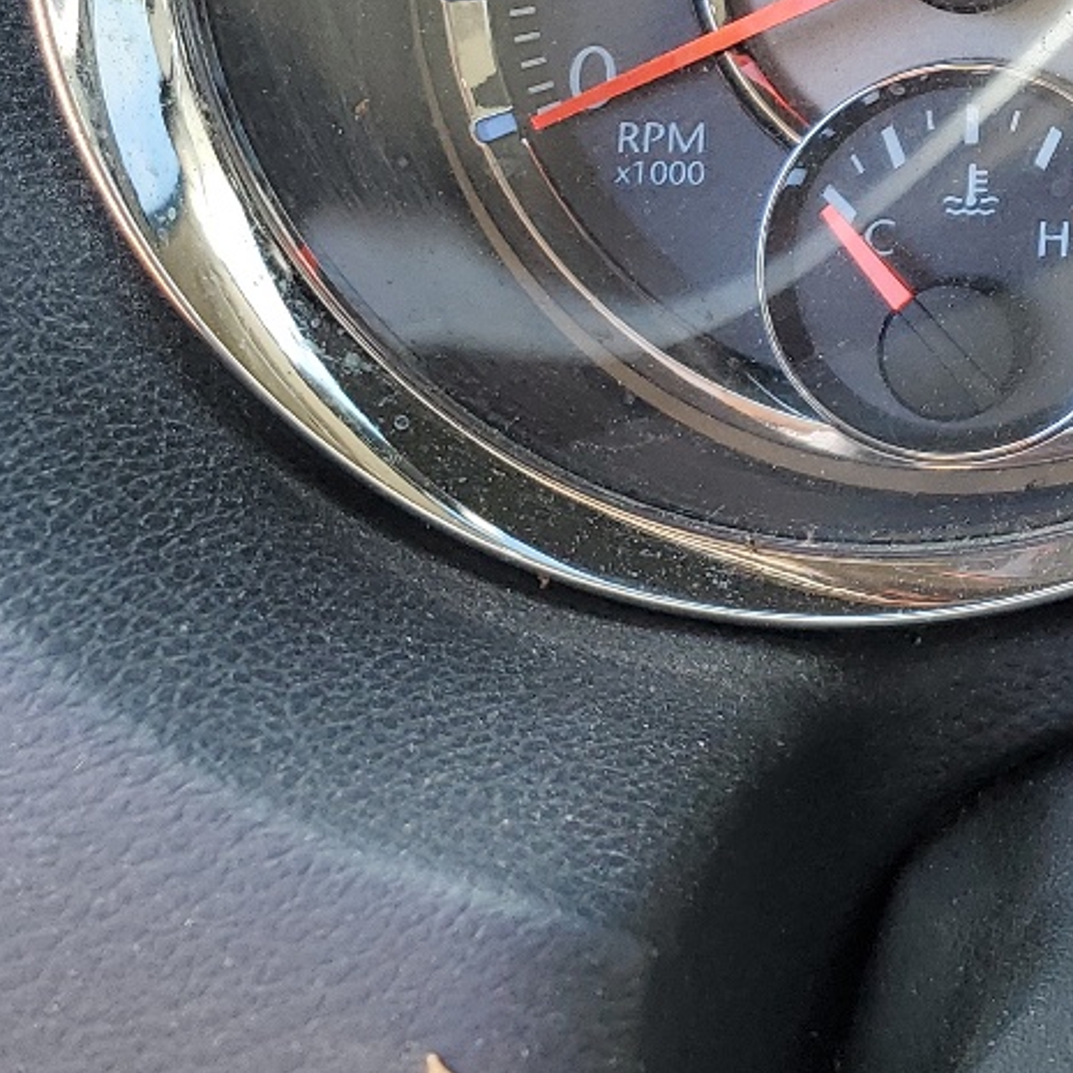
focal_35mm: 79
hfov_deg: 19.0
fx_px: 2770
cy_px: -194
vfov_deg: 20.6
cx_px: 1659
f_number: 1.5
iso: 50
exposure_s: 1/161
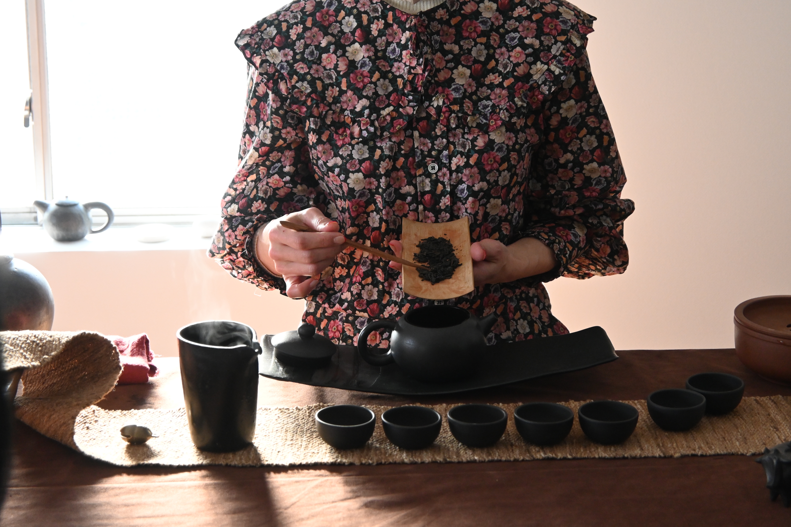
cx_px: 396
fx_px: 1648
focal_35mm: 75
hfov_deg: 27.0
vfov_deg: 18.2
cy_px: 264
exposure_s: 1/125
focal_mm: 50
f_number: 6.3
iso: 1800
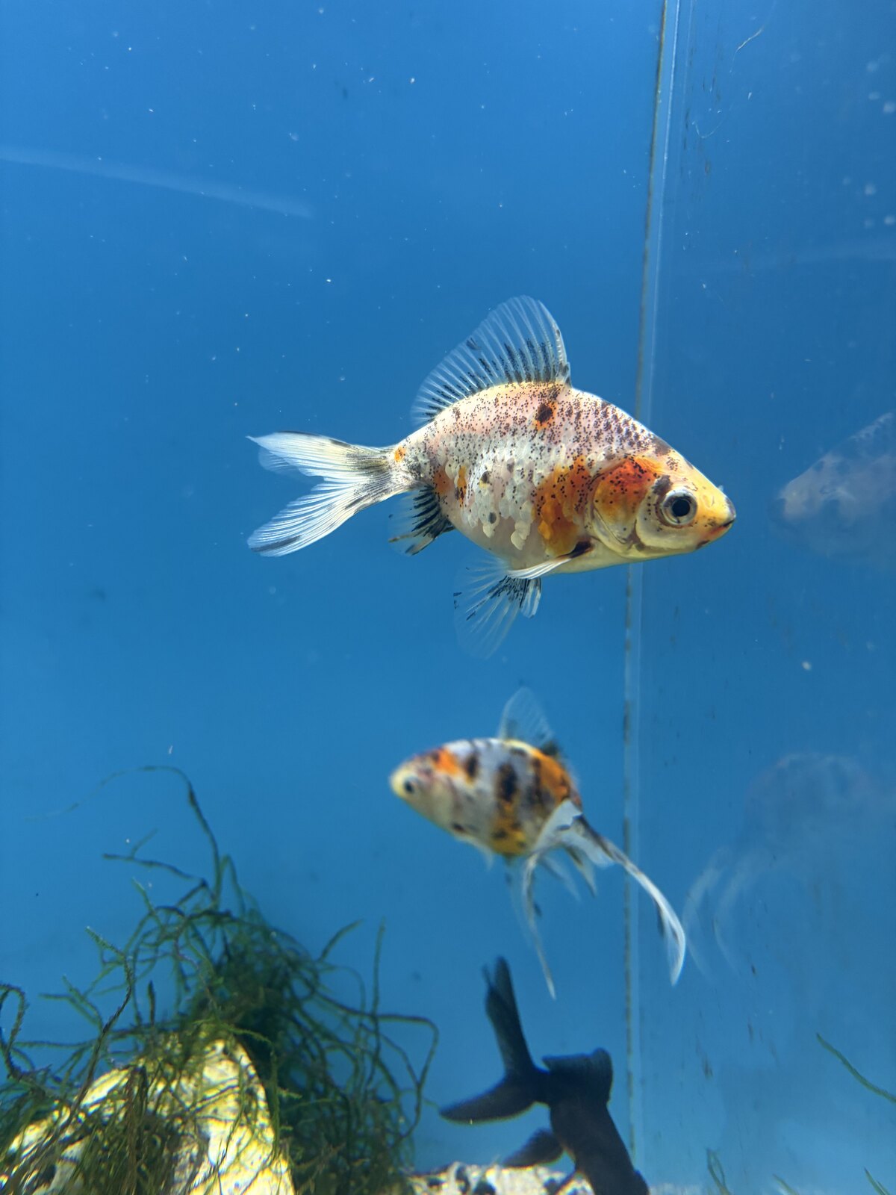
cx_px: 448
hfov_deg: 53.1
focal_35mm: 26
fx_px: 897
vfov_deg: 67.3
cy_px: 598
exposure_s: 1/60
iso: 160
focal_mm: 5.96
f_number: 1.6
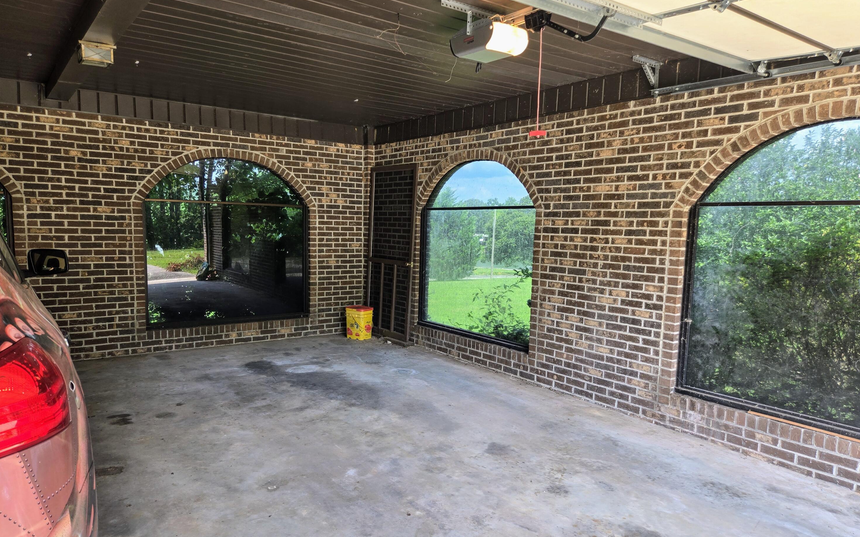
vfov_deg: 49.3
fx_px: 586
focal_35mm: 25
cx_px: 430
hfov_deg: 72.6
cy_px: 276
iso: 40
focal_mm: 5.4
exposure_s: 1/120
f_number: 1.8
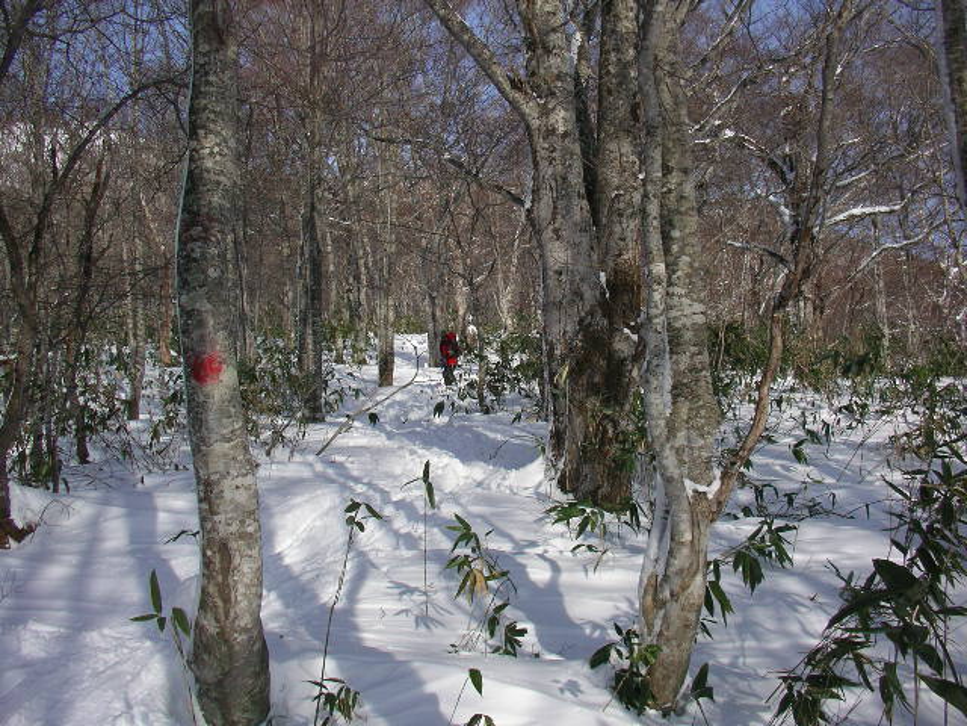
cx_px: 484
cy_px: 363
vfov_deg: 38.7
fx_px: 1034
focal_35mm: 37
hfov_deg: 50.1
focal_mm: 5.7
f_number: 6.9
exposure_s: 1/1000
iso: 64
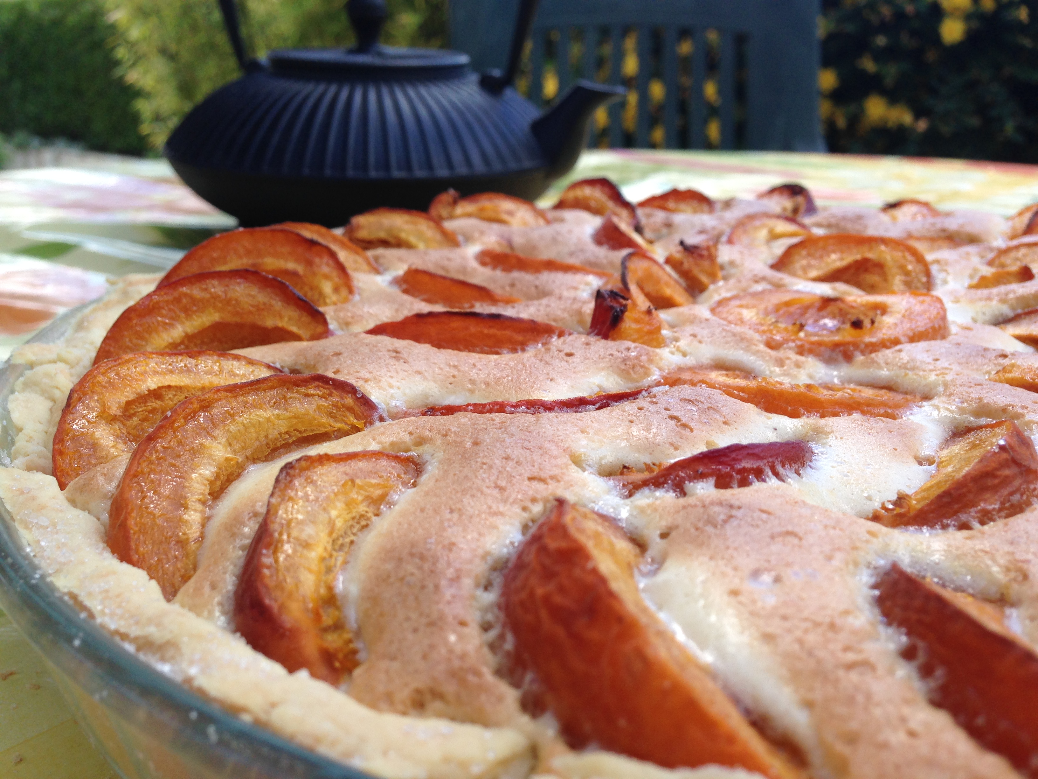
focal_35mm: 33
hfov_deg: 55.4
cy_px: 390
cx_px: 519
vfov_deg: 42.9
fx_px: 990
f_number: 2.4
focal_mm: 4.12
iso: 50
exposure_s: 1/361
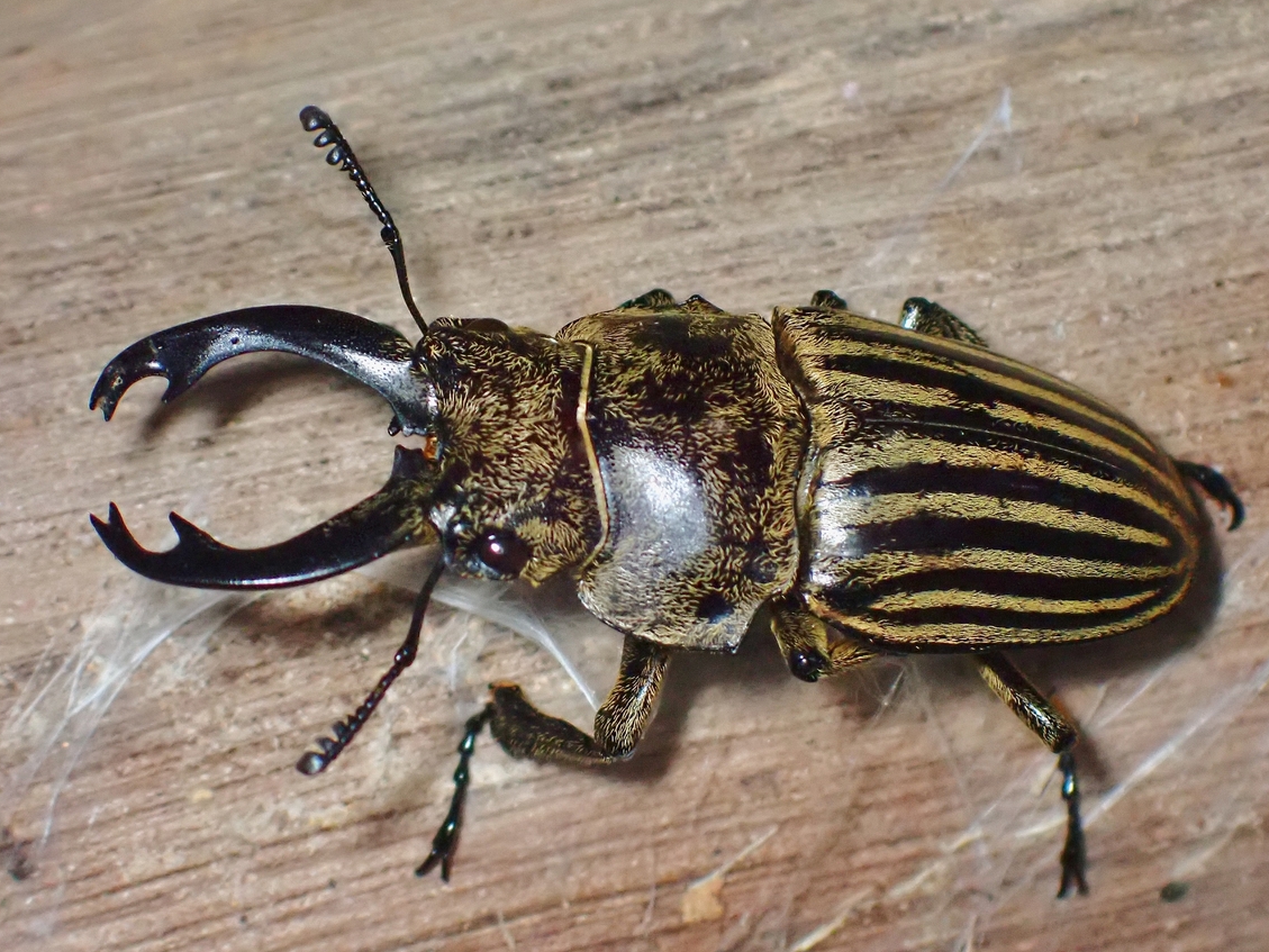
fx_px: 3703
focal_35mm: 101
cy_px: 473
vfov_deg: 14.7
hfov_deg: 19.4
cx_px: 640
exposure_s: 1/100
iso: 1600
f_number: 14
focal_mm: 18
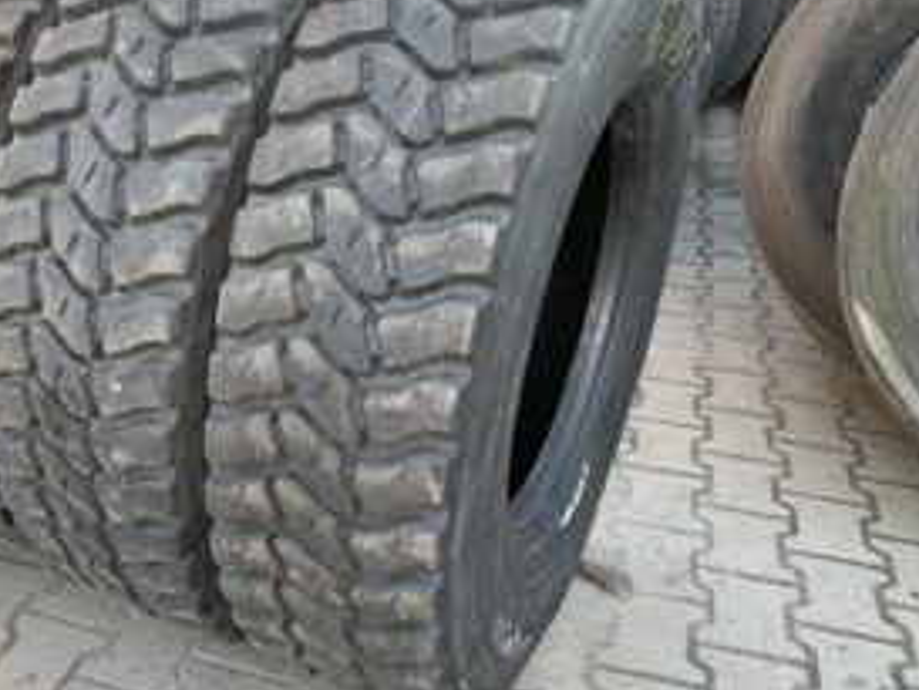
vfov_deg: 35.2
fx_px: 1089
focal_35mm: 41
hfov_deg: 44.5
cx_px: 252
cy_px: 328
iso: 80
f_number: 1.8
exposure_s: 1/121
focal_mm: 4.25
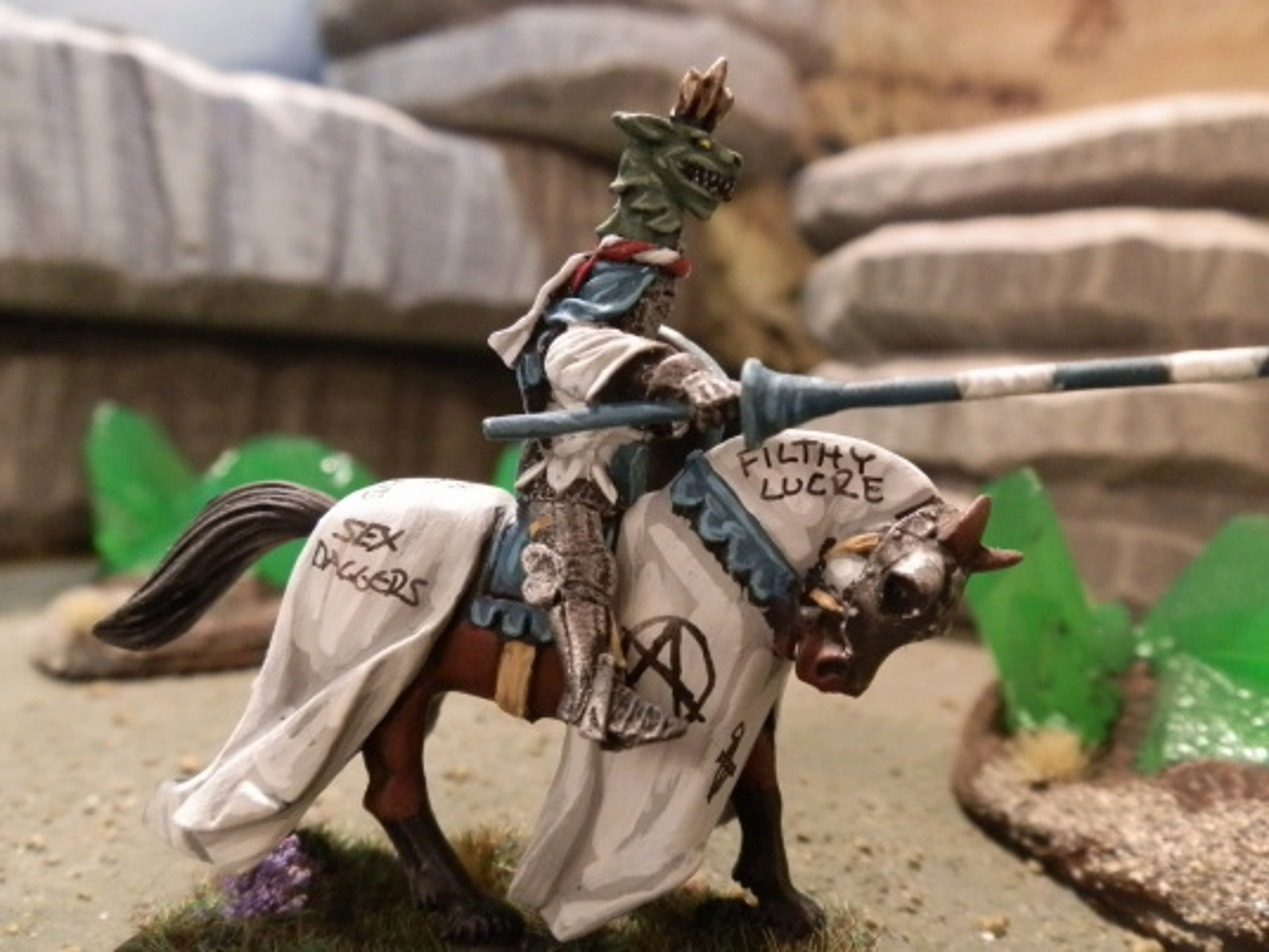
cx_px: 634
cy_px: 476
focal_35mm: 28
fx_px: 1026
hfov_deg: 63.4
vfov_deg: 49.7
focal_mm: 5
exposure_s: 1/60
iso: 400
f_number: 3.1
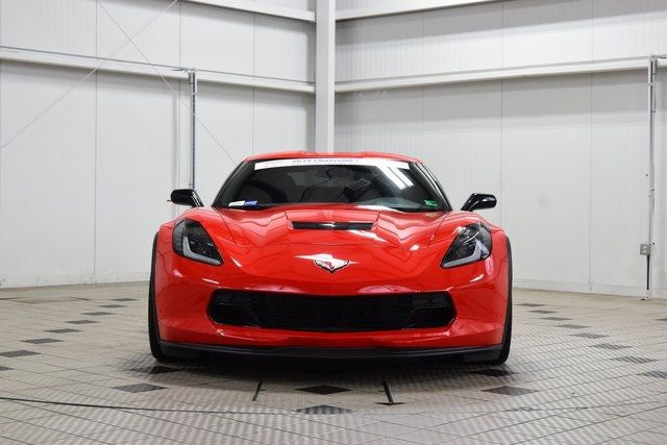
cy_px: 222
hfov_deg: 30.5
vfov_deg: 20.6
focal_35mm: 66
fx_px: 1223
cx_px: 334
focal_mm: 44
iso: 1600
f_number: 7.1
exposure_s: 1/60
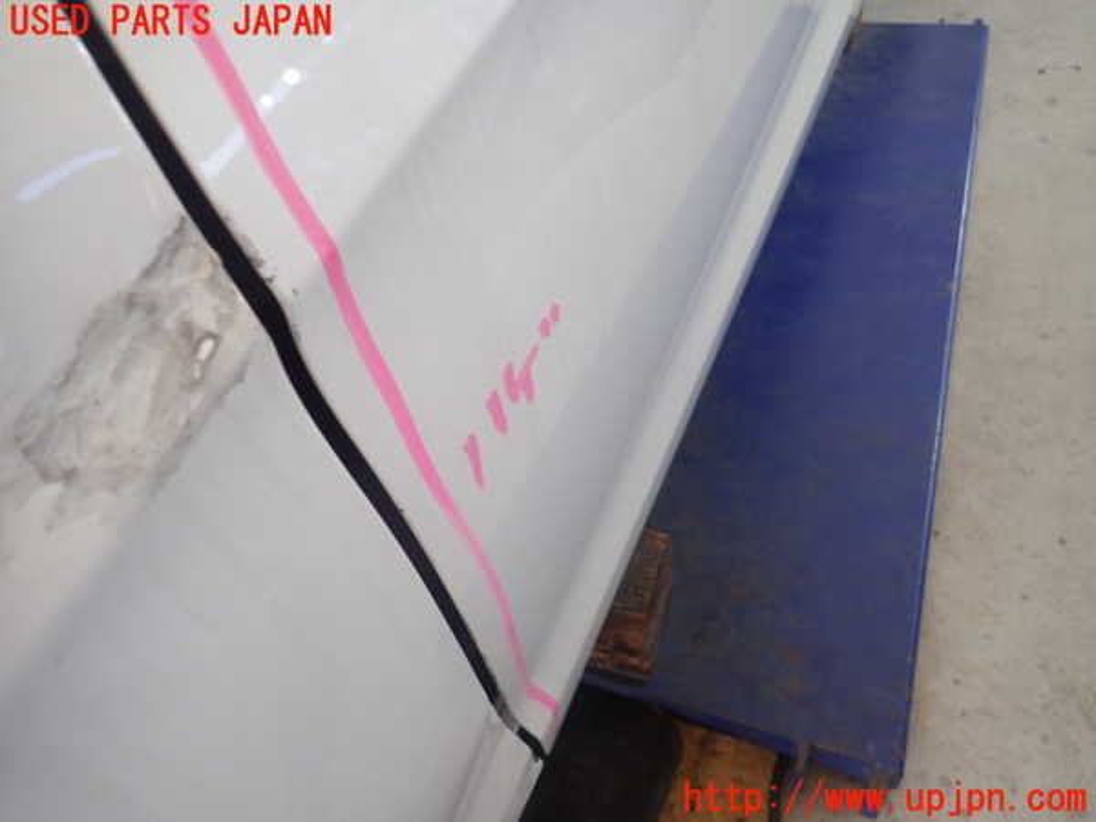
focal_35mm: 25
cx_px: 548
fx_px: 792
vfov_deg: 54.9
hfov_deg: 69.4
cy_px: 411
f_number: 2
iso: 200
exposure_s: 1/60
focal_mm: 4.5
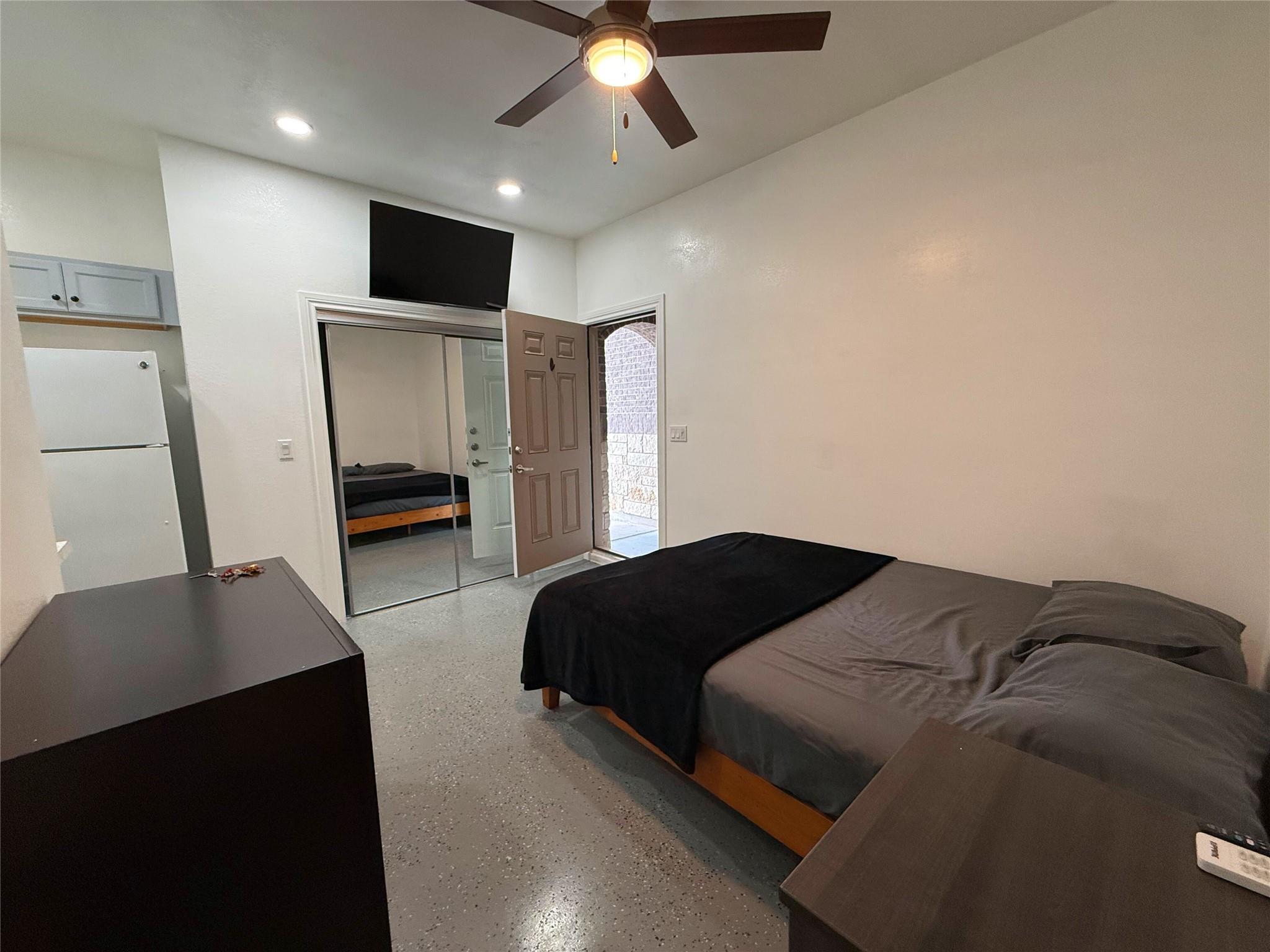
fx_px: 514
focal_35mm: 14
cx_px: 635
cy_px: 476
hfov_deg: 102.1
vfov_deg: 85.7
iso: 320
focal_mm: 2.22
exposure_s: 1/120
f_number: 2.2
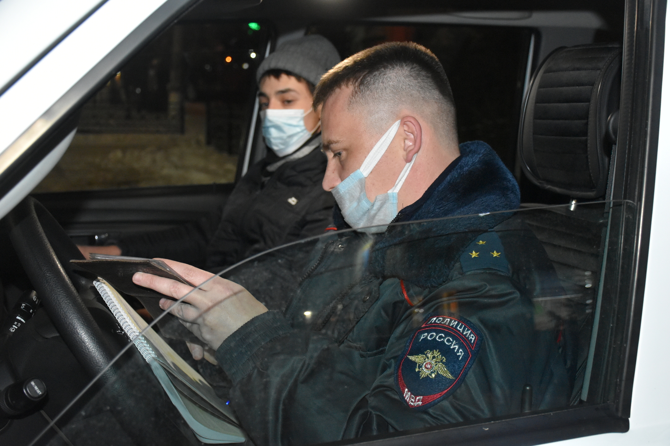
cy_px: 223
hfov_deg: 47.9
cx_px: 335
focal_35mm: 40
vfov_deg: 33.0
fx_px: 754
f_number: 4
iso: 2800
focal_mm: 27
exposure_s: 1/60
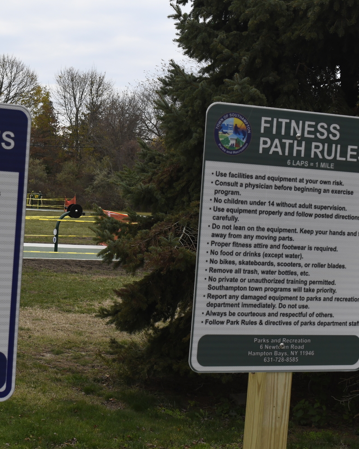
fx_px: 956
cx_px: 54
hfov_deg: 20.9
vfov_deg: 26.4
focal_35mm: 72
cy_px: 225
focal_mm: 34
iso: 640
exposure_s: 1/320
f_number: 9
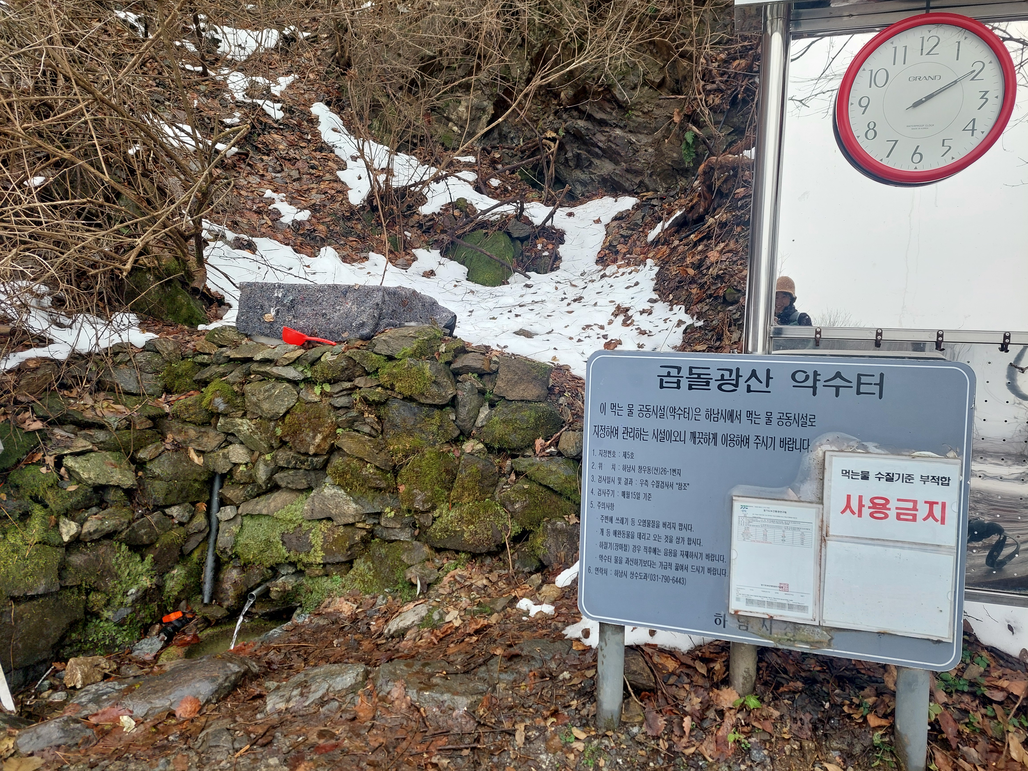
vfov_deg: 54.9
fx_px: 742
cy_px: 386
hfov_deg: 69.4
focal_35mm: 25
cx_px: 514
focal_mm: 5.23
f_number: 1.8
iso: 40
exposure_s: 1/133
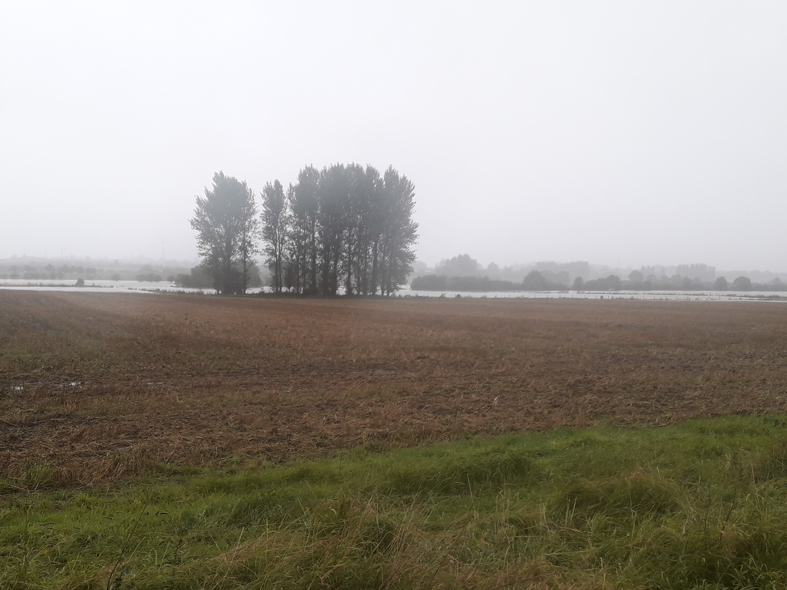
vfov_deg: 36.5
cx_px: 366
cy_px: 385
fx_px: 887
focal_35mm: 39
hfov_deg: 47.8
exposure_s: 1/115
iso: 40
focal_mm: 3.7
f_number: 1.9
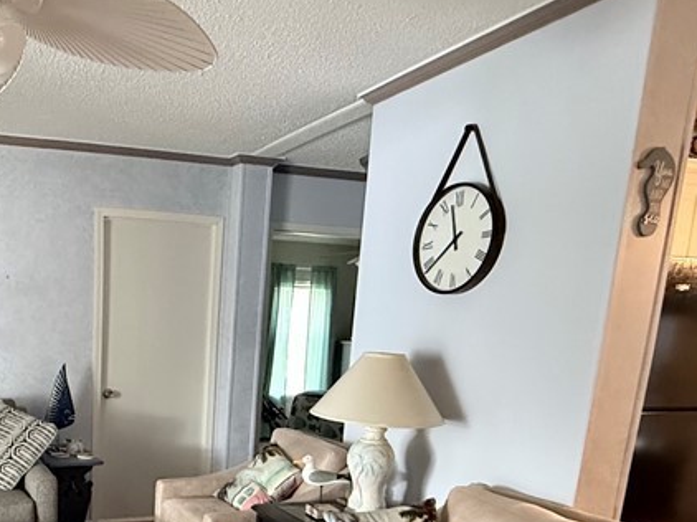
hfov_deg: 50.2
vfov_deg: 38.9
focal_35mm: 34
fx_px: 684
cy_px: 466
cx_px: 122
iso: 800
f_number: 2.2
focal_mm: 2.22
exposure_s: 1/60
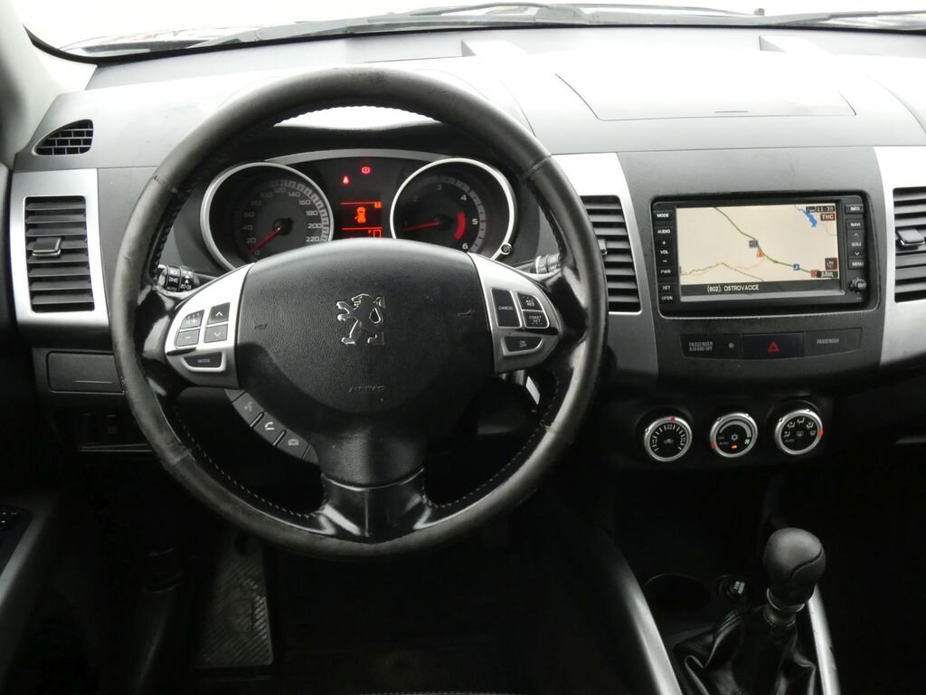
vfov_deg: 39.7
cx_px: 463
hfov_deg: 51.4
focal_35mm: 36
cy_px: 348
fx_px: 963
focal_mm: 6.5
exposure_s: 1/80
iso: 800
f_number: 5.6
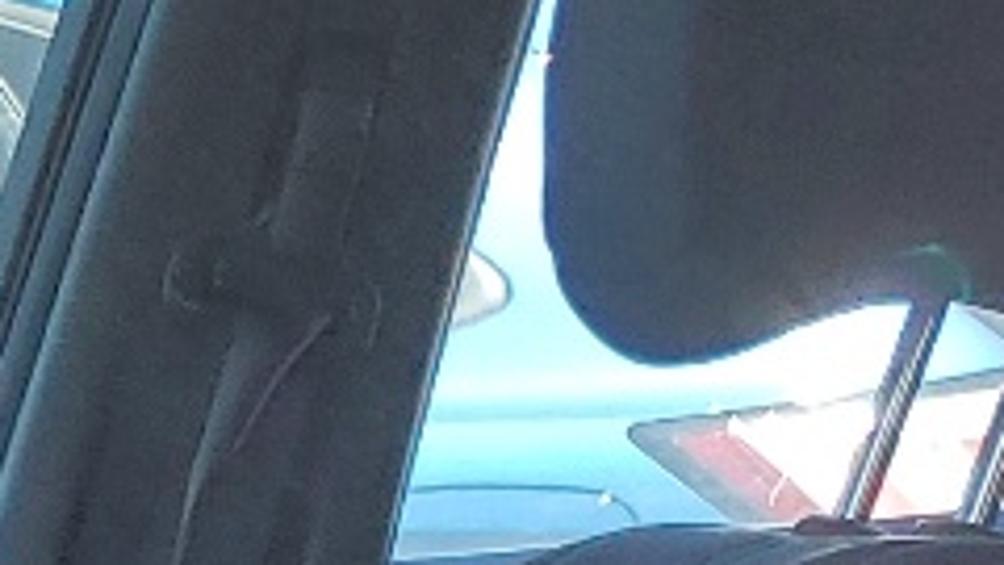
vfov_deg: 5.8
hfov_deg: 10.2
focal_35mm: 189
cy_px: 2001
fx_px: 5032
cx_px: -1234
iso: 50
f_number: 1.5
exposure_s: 1/588
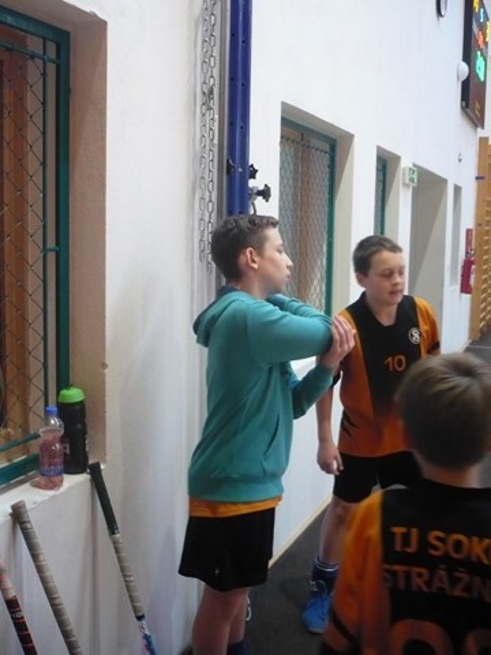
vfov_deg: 52.6
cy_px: 328
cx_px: 246
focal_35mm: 35
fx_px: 662
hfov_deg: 40.7
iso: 400
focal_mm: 5.8
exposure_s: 1/40
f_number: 2.8
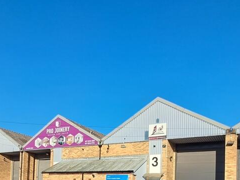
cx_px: 125
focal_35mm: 34
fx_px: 236
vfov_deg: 36.7
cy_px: 187
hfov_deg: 54.0
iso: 40
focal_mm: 1.64
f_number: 2.2
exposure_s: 1/1323
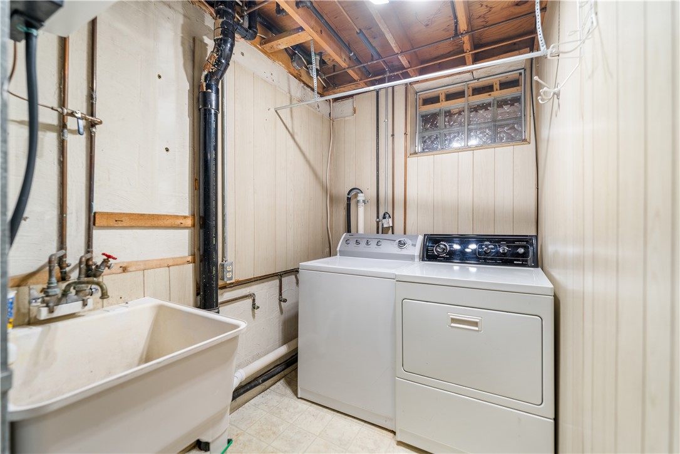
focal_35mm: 15
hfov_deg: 100.4
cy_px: 227
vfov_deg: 77.3
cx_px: 340
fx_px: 283
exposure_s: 1/30
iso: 160
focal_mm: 15
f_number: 2.8
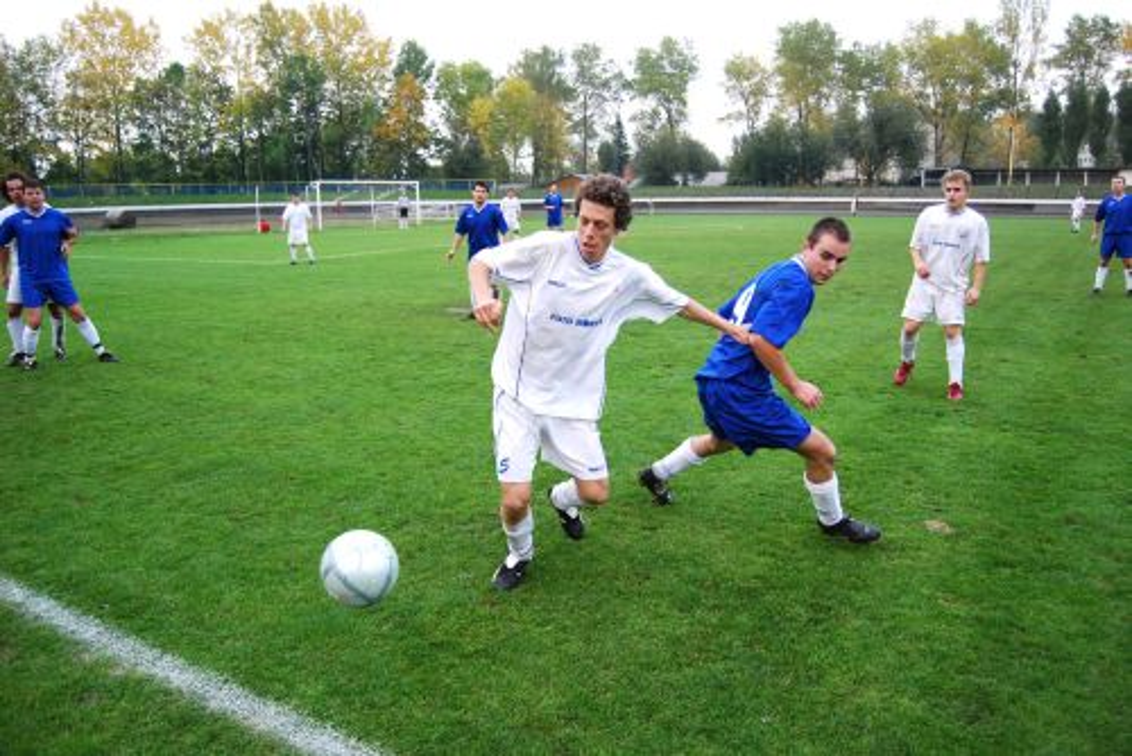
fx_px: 849
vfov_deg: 48.0
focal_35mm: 27
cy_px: 378
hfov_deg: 67.4
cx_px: 566
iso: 800
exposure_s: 1/400
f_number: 3.5
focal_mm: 18
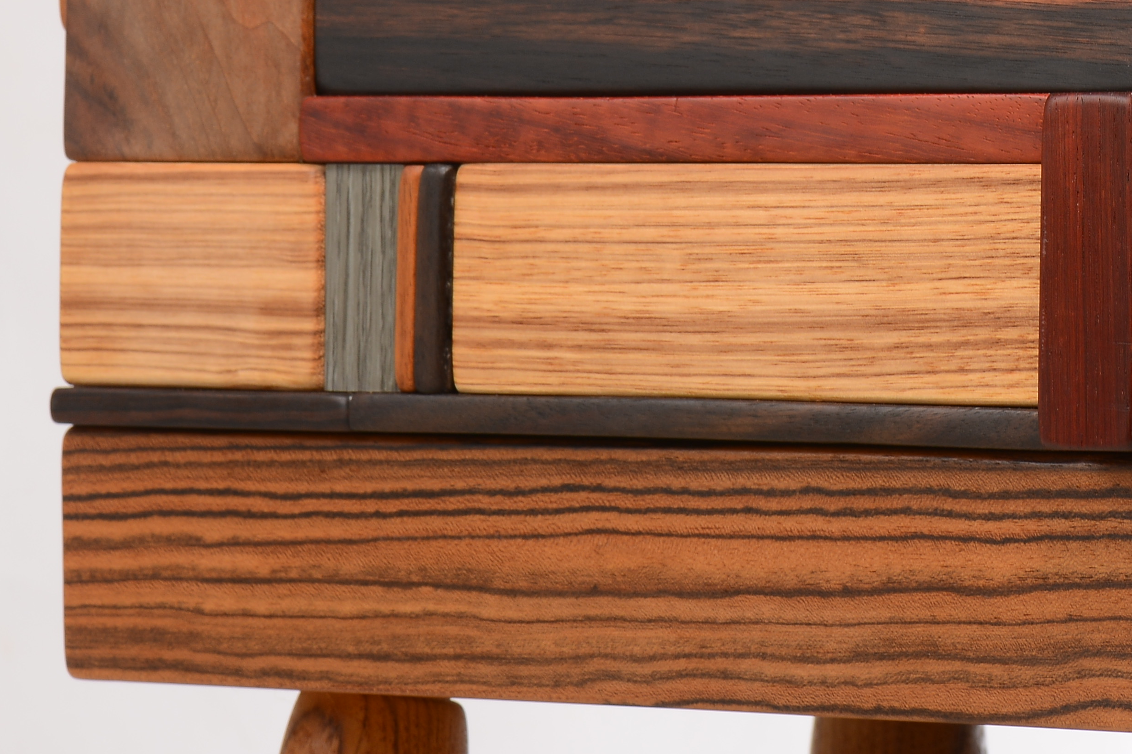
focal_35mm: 314
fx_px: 9872
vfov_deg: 4.4
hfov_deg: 6.5
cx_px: 1123
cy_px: -14
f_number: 16
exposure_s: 1/160
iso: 100
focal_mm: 105
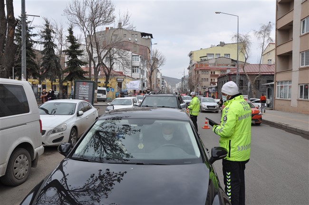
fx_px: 232
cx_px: 154
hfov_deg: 67.4
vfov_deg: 47.8
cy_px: 102
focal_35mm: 27
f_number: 9
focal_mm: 18
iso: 200
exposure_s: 1/320
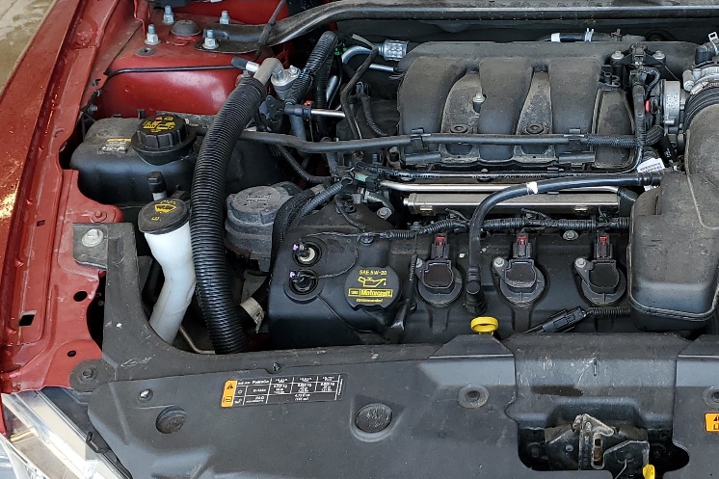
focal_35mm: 58
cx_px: 556
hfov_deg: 33.7
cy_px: 263
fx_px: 1158
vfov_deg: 23.4
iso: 50
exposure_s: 1/169
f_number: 1.5
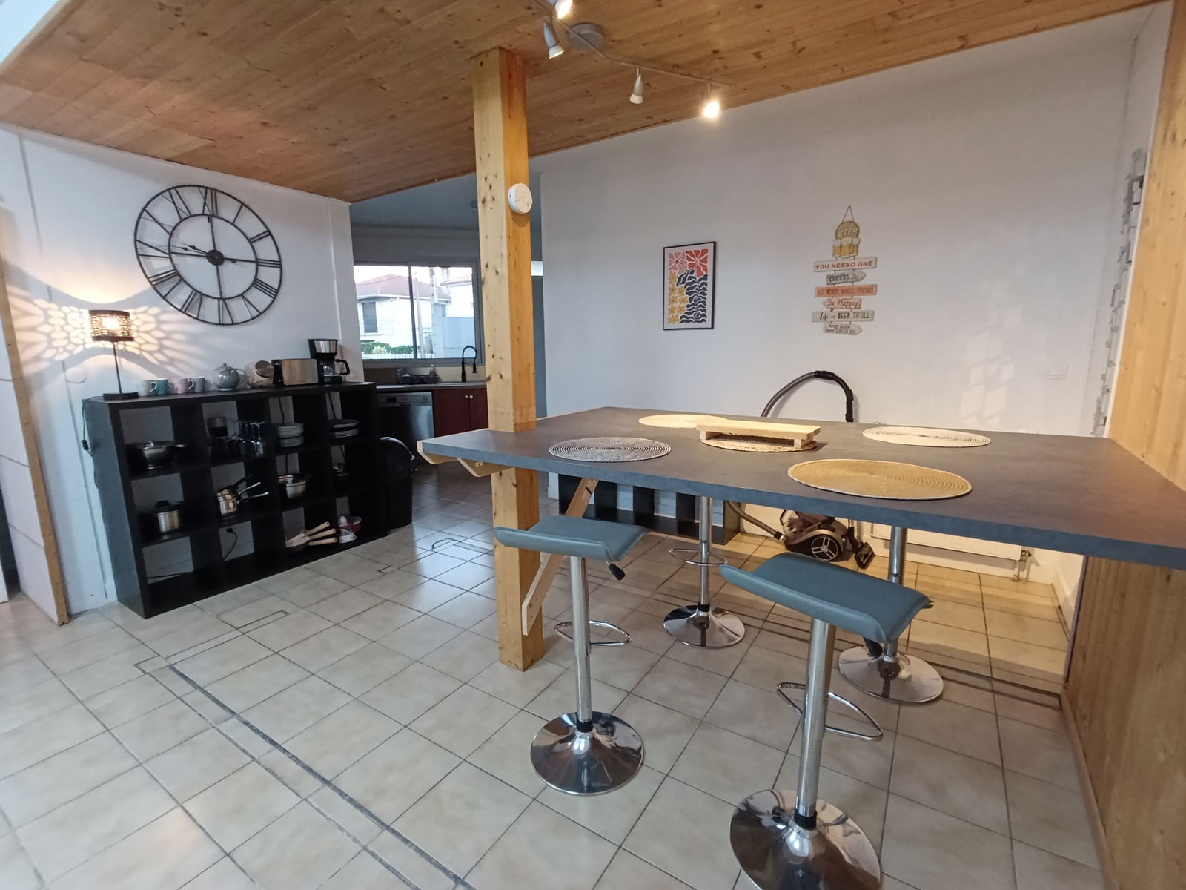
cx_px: 593
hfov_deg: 94.5
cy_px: 445
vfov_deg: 78.1
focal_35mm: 16
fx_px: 548
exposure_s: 1/33.3
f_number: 2.2
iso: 800
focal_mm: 1.65
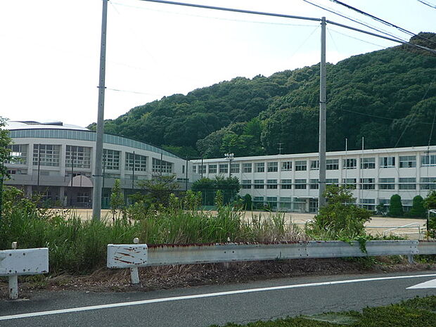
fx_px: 617
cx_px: 218
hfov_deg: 38.9
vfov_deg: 29.7
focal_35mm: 49
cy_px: 164
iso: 100
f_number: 4.5
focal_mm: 4.9
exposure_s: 1/640
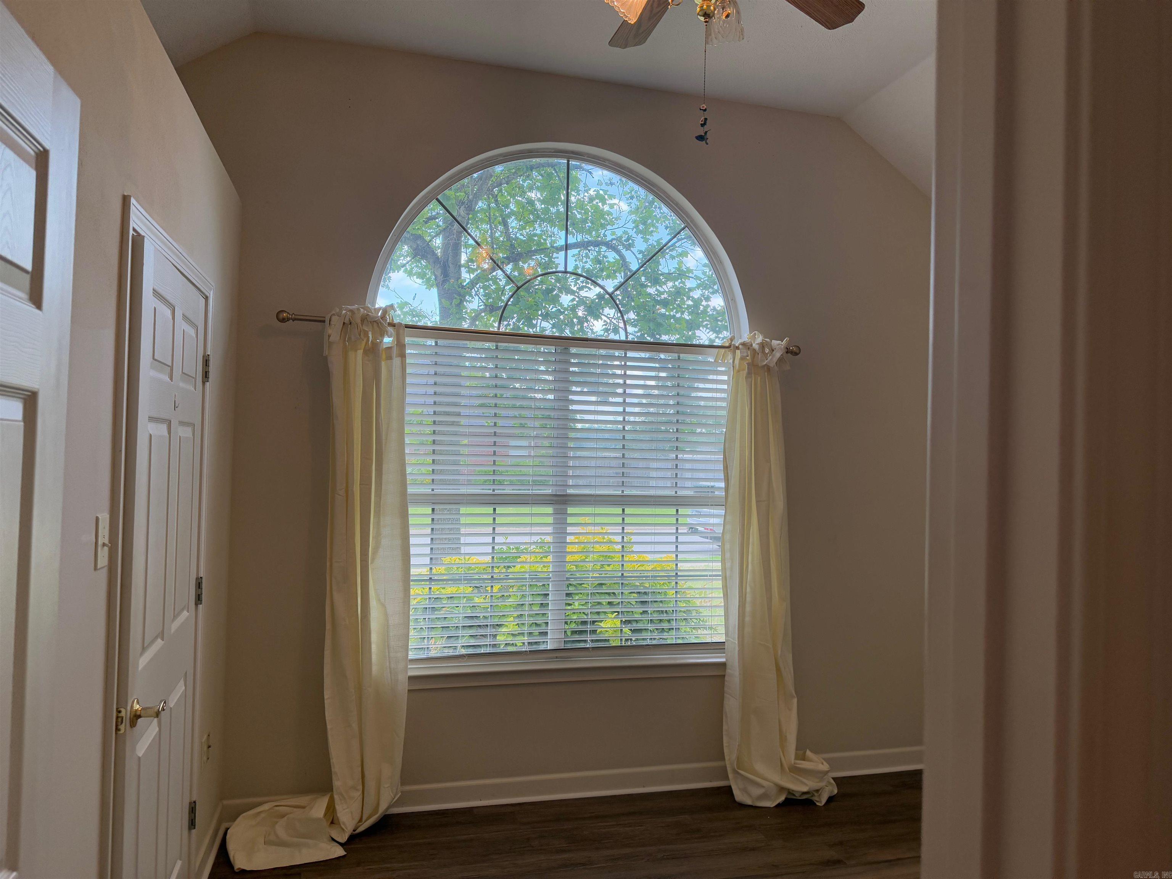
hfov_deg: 71.6
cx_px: 586
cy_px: 440
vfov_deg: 56.8
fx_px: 813
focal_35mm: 24
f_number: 1.78
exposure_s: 1/233
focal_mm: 6.76
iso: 125
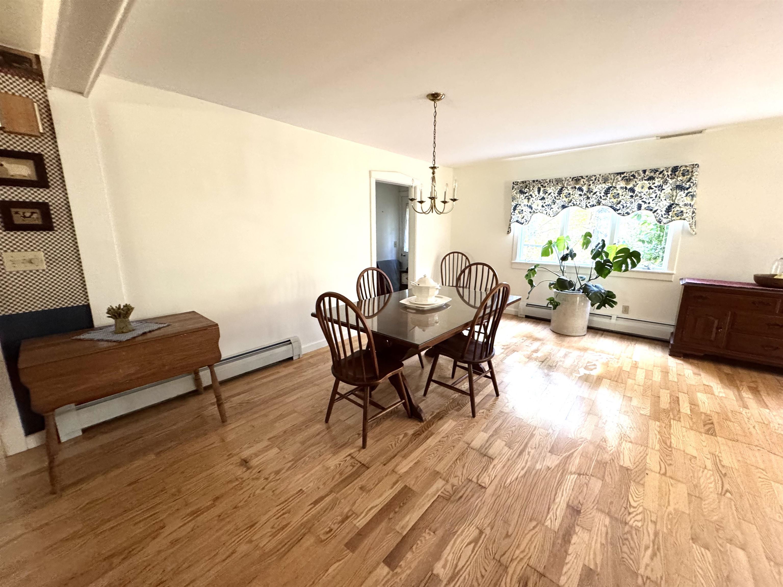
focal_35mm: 14
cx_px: 392
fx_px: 317
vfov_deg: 85.7
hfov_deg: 102.1
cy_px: 294
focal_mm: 2.22
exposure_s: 1/60
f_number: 2.2
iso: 500
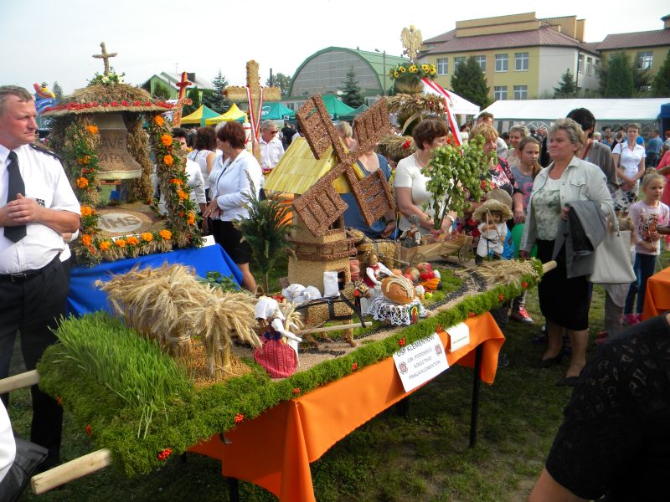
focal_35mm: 28
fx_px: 542
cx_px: 335
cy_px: 251
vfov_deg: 49.7
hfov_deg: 63.4
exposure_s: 1/423
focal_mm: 5
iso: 80
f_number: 3.5
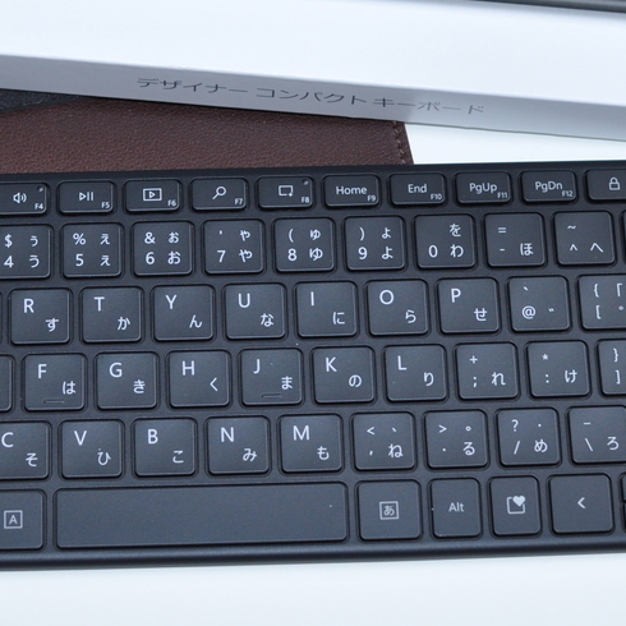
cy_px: 164
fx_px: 2231
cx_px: 256
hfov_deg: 16.0
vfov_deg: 15.9
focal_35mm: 109
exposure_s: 1/60
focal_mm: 35
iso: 640
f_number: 4
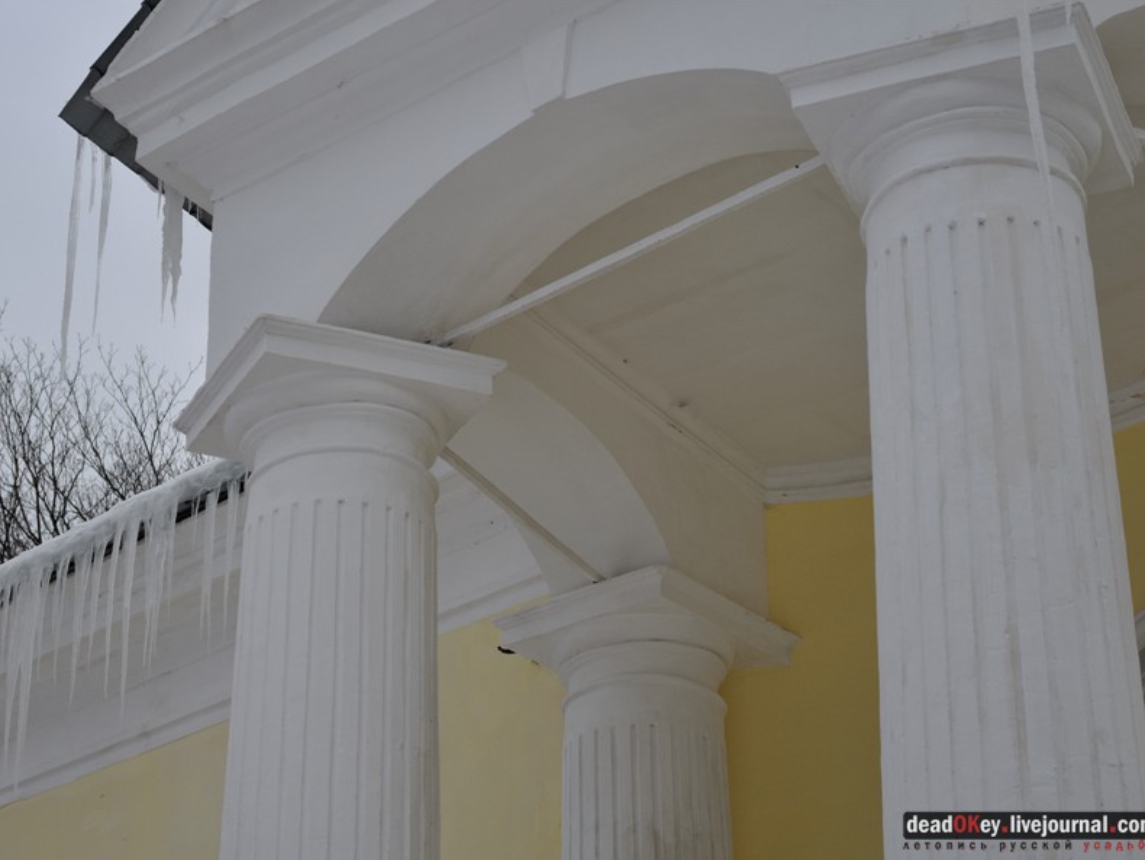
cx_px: 515
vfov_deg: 18.0
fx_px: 2713
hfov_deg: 23.8
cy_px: 429
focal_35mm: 82
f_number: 3.5
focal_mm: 50
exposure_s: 1/2000
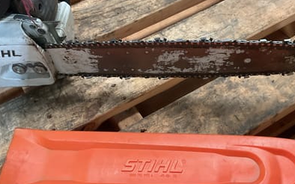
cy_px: 111
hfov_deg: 50.2
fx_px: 313
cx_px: 170
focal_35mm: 39
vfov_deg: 32.6
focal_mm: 3
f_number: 1.8
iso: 250
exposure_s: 1/60
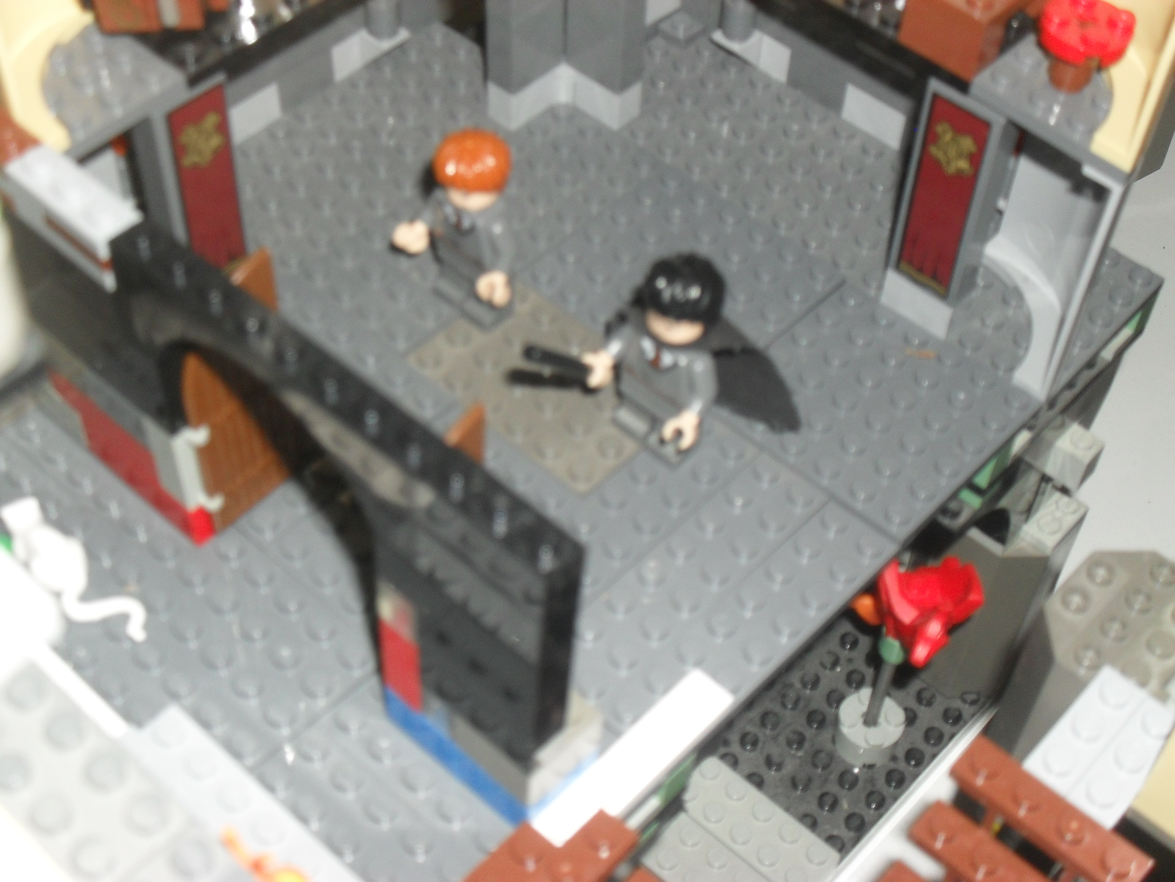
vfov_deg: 29.7
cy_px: 441
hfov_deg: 38.9
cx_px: 588
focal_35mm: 49
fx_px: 1663
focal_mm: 8.7
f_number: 3.9
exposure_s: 1/45
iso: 200
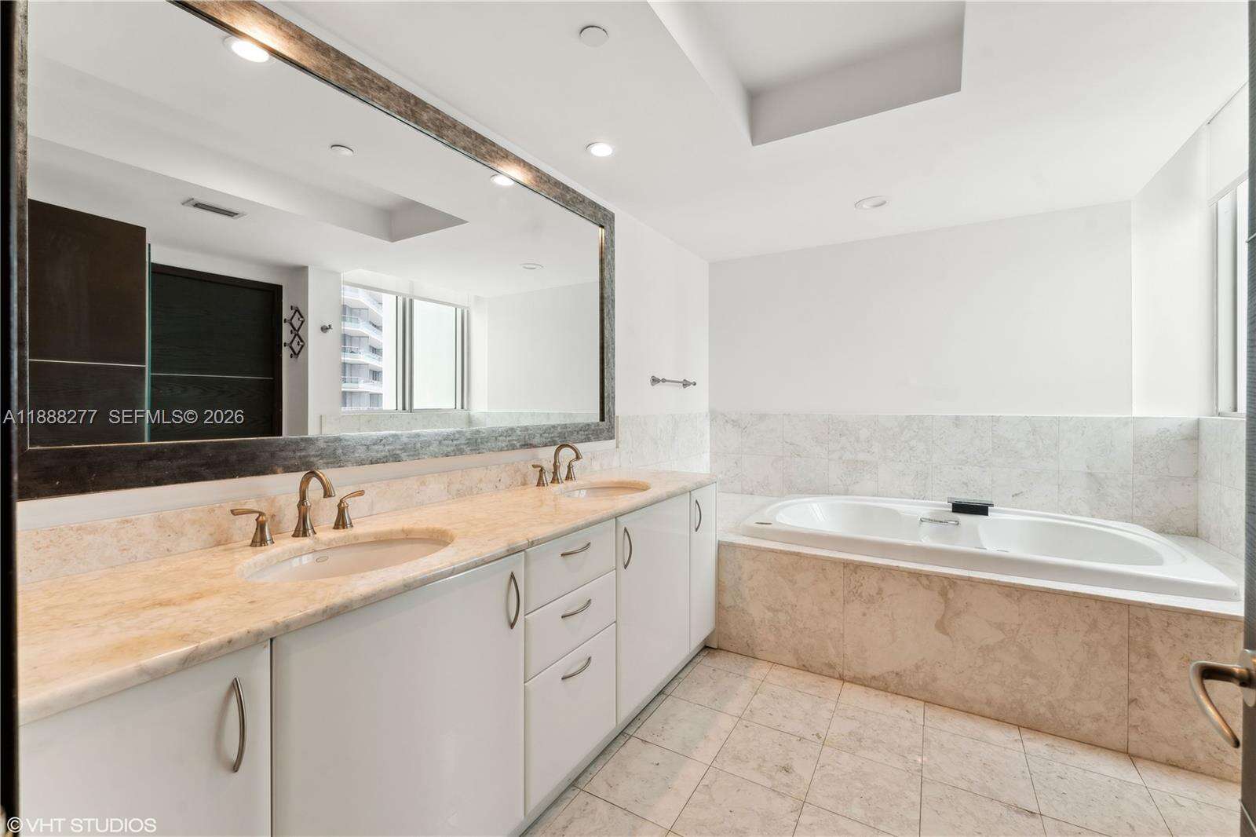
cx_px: 628
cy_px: 418
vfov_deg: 81.2
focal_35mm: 14
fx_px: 488
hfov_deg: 104.3
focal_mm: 14
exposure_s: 1/30
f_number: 9
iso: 200
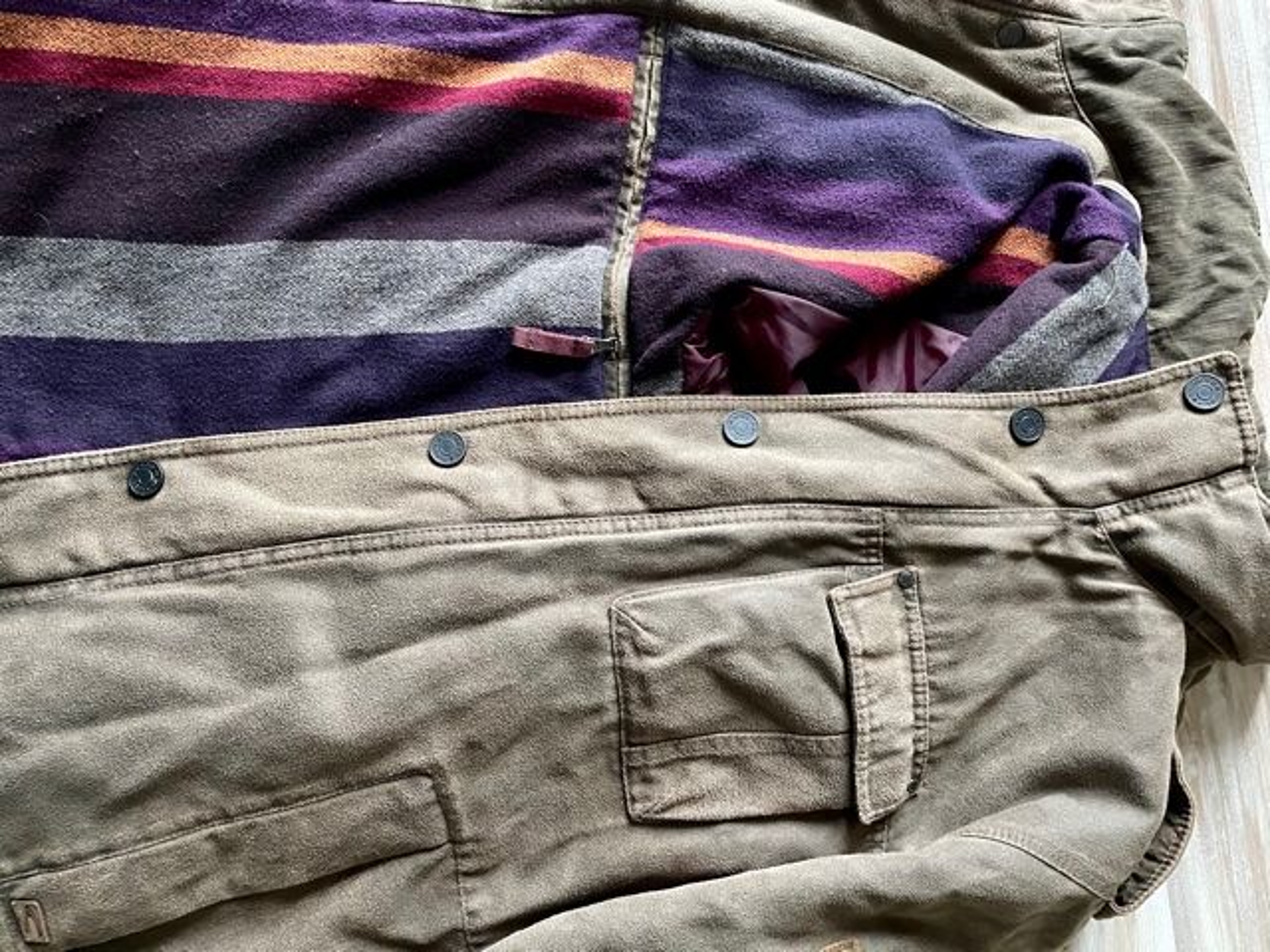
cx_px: 635
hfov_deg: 67.3
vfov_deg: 53.1
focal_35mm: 26
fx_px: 954
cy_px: 476
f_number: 1.6
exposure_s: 1/34
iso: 640
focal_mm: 4.2
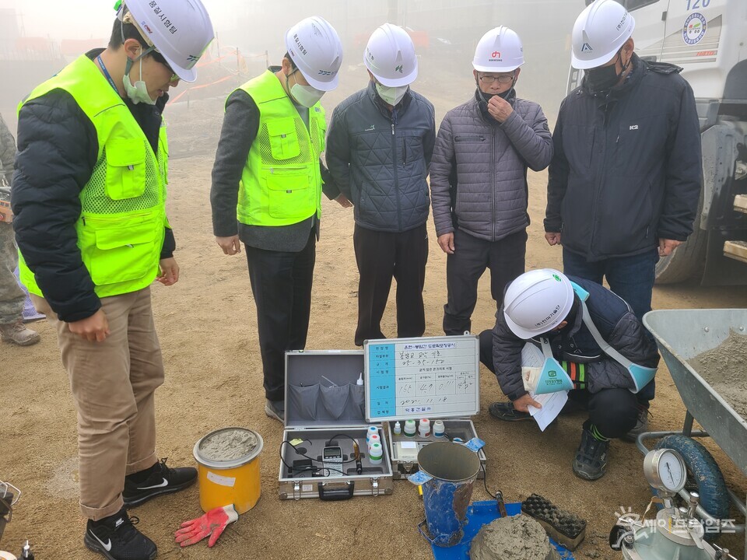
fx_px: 561
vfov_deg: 53.1
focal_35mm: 26
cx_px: 374
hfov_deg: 67.3
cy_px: 280
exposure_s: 1/278
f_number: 1.8
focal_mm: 5.4
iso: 40
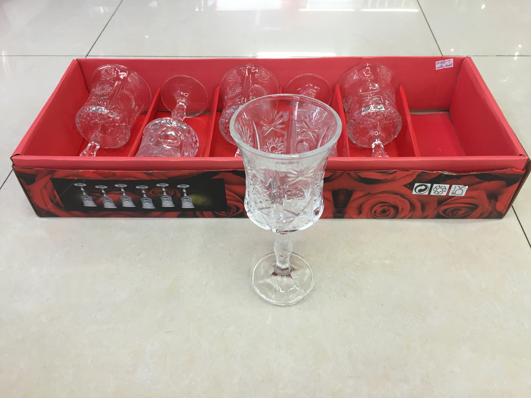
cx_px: 266
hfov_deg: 61.7
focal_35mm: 29
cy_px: 199
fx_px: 445
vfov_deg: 48.2
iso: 100
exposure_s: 1/33
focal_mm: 4.15
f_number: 2.2
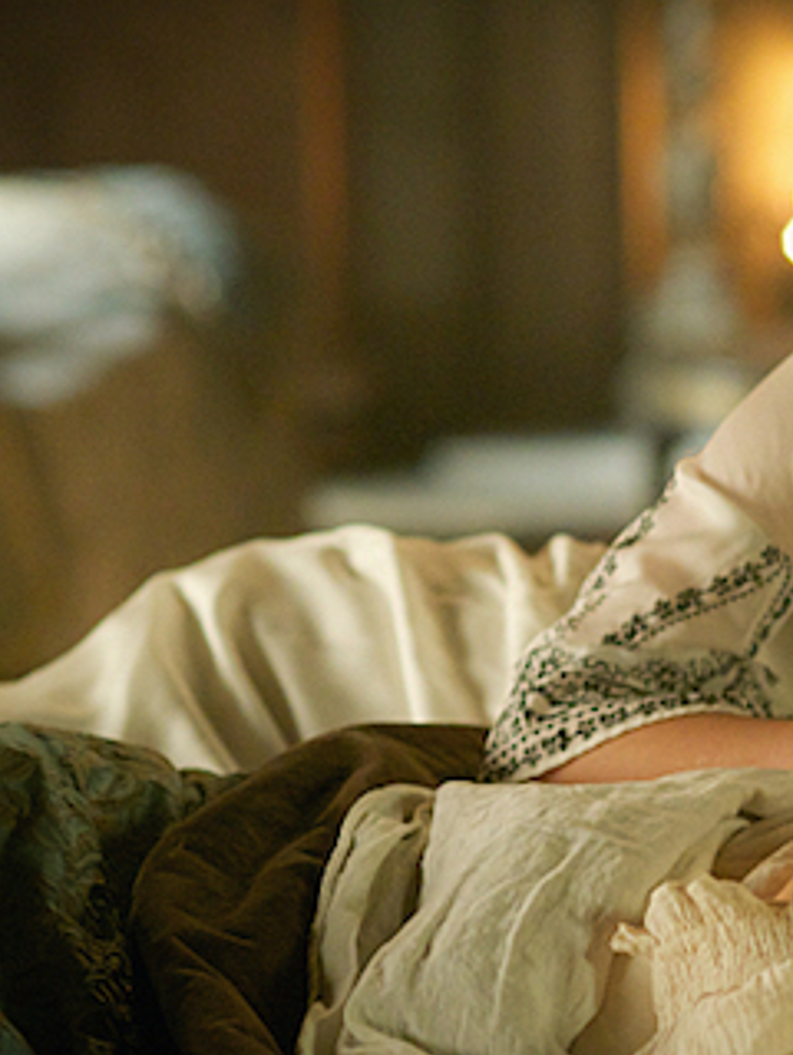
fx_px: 5457
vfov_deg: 11.0
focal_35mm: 179
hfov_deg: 8.2
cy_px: 569
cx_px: 902
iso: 3200
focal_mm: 85
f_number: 2.5
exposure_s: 1/80
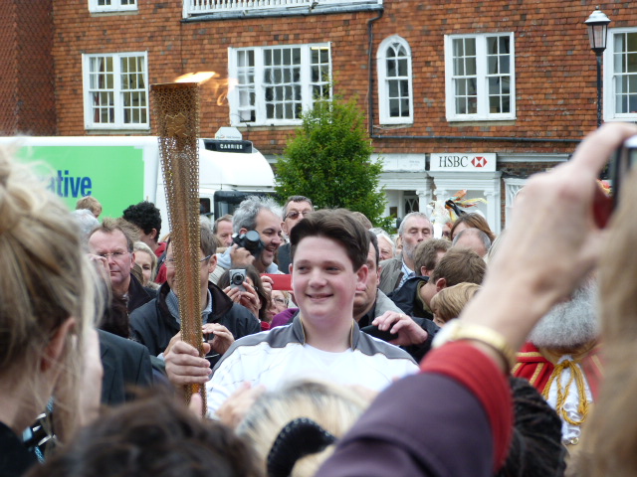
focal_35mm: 124
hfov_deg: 15.9
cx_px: 318
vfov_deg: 12.0
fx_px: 2282
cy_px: 238
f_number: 3.6
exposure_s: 1/80
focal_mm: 22.3
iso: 125
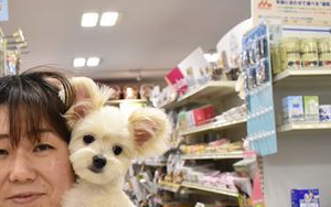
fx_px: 497
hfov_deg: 34.8
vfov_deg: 23.3
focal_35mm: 55
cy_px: 157
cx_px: 35
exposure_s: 1/100
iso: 1600
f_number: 5
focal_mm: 18
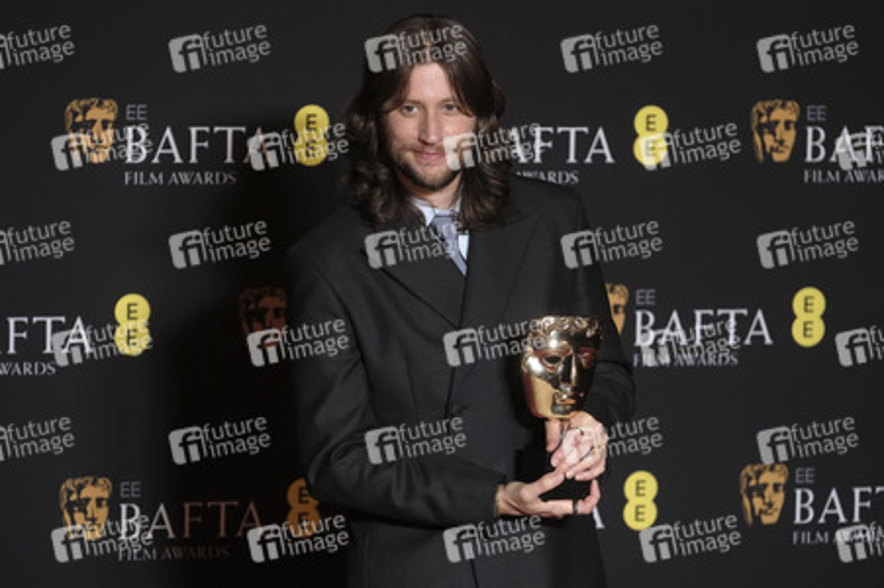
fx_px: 3754
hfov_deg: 13.4
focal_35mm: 153
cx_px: 442
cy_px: 294
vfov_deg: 9.0
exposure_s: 1/200
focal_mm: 102.2
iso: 1600
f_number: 2.8
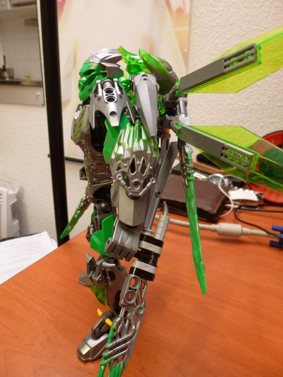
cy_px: 188
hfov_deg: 54.9
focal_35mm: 25
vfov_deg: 69.4
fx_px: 273
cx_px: 142
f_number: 3.1
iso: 400
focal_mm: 4.5
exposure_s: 1/13
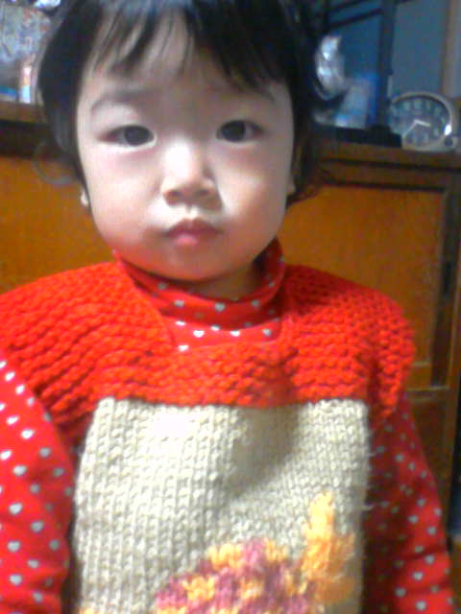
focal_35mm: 29
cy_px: 307
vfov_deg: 61.7
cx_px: 230
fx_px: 515
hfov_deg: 48.2
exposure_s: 1/7.81
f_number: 2.8
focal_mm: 1.5
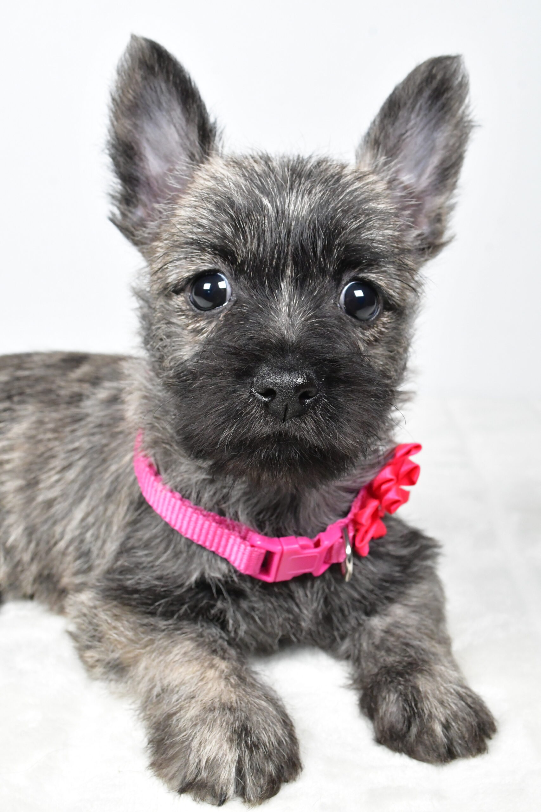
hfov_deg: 31.9
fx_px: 947
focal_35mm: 42
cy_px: 406
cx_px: 270
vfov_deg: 46.4
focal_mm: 28
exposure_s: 1/400
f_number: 11
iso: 4000
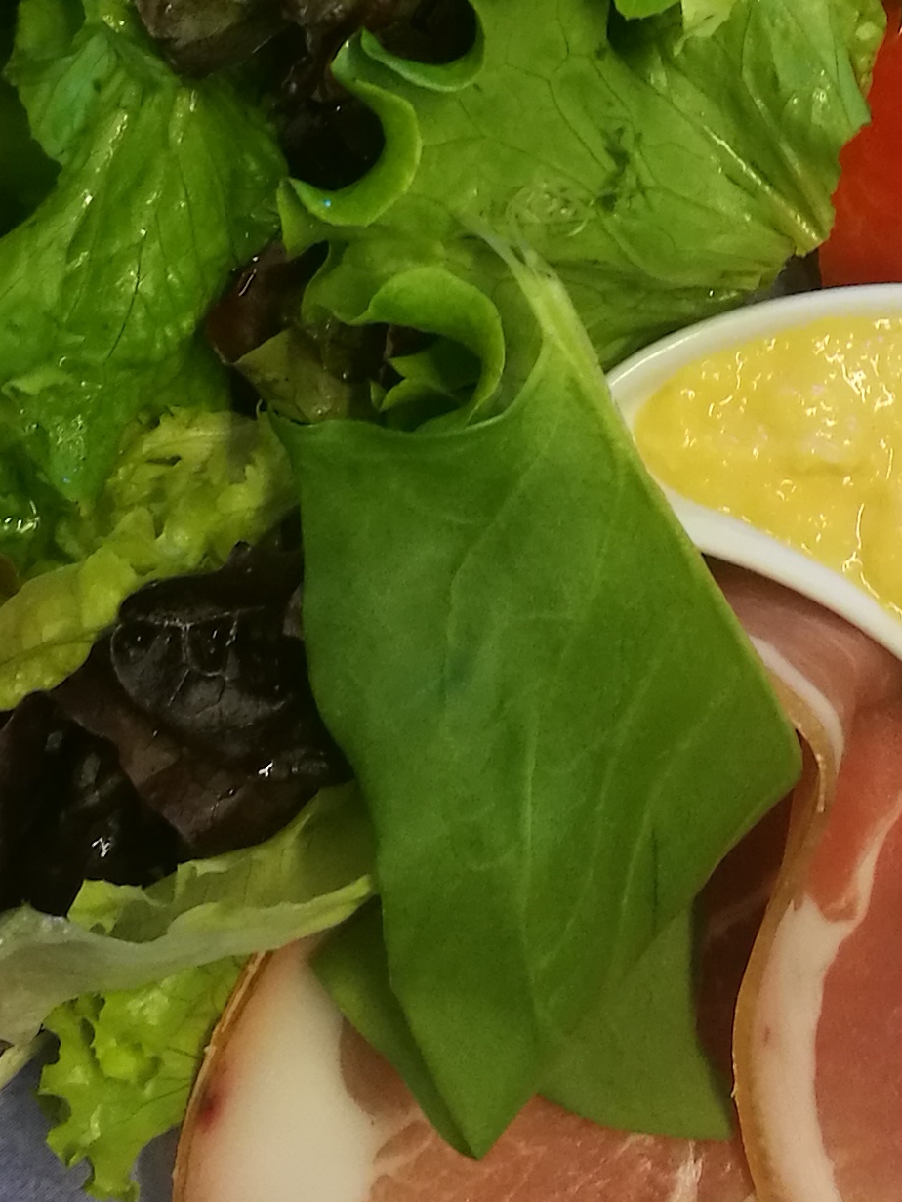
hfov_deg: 16.9
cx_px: 698
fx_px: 3021
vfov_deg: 21.9
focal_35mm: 87
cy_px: 100
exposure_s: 1/33.3
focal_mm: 4.5
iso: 160
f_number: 2.2
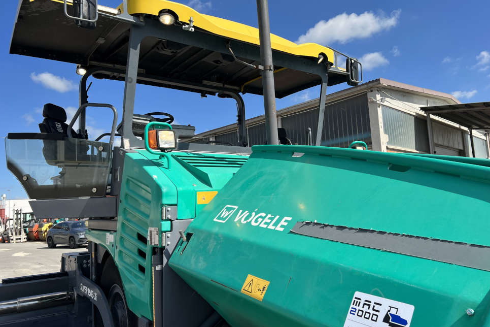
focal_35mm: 28
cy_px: 166
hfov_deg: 65.5
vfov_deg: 46.4
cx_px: 250
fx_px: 381
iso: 50
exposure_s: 1/3460
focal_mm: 5.7
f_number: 1.5
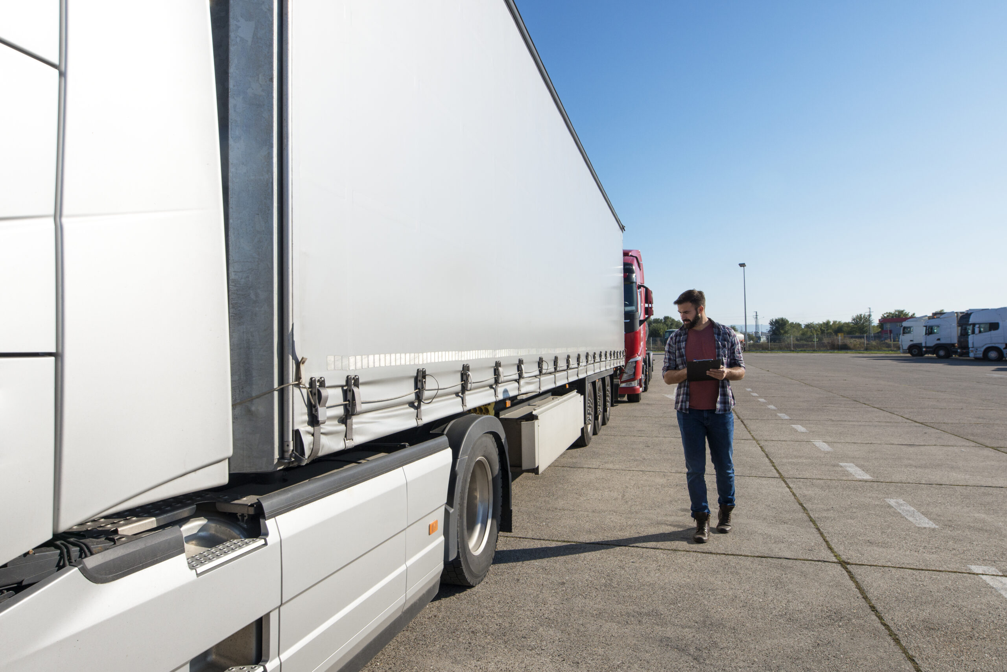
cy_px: 336
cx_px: 504
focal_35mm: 20
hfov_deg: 84.0
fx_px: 560
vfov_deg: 62.0
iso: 320
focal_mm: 20
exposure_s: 1/1250
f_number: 10
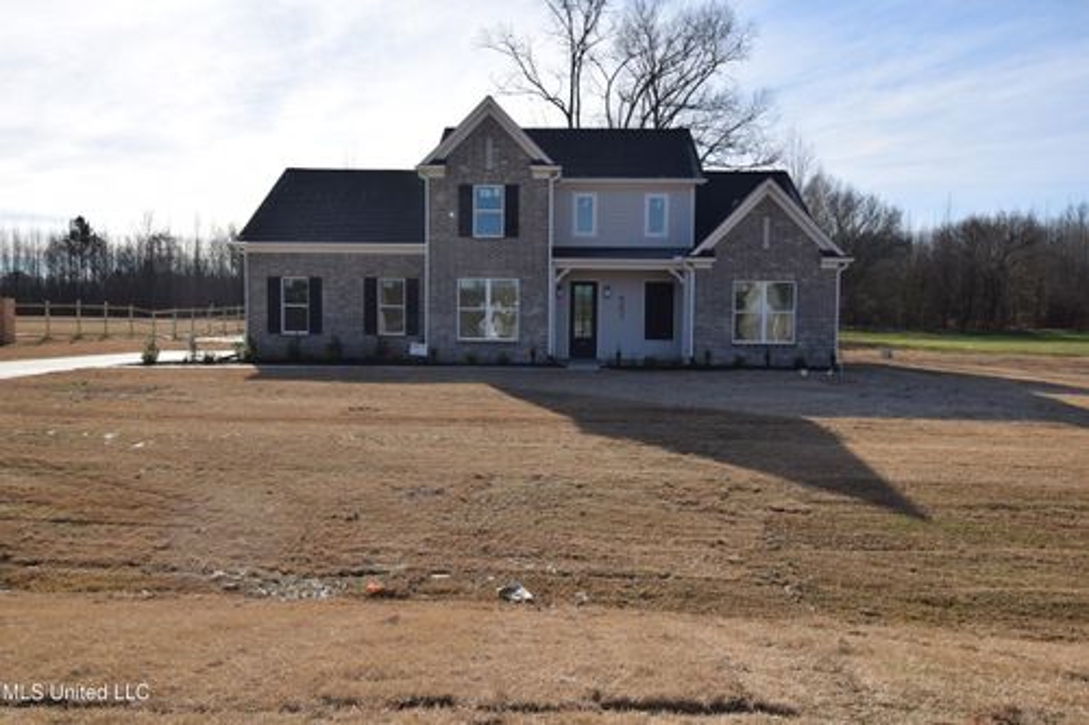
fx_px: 816
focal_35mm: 27
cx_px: 544
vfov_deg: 47.9
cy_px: 362
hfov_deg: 67.4
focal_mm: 18
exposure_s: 1/200
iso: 100
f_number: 10
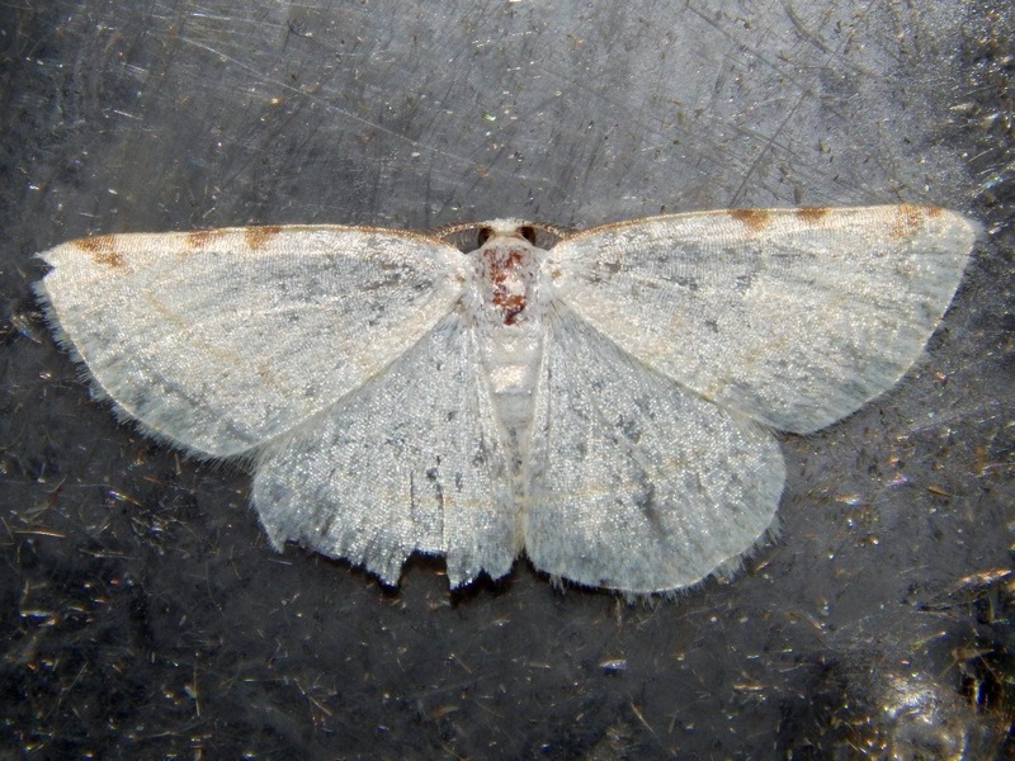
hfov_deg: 10.7
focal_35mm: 184
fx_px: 5395
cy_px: 380
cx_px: 508
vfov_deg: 8.1
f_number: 10.5
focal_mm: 32.8
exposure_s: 1/30
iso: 200
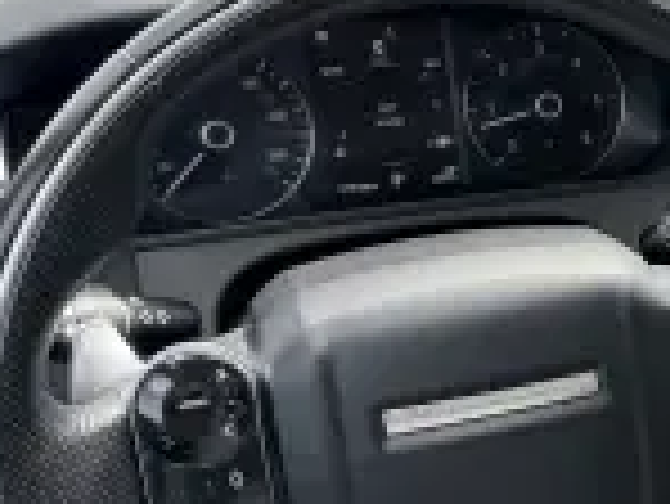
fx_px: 1124
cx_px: 724
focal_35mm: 58
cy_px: 288
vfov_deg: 25.2
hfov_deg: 30.0
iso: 80
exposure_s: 1/443
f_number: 1.78
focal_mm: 6.76
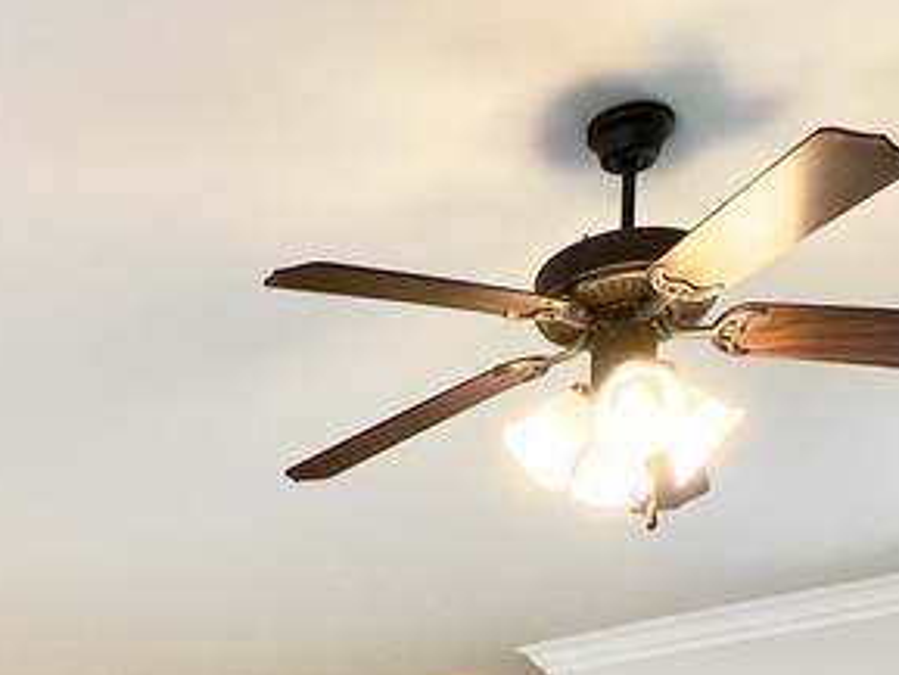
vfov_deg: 17.6
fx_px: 1611
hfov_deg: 30.4
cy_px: 1313
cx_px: 177
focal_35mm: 62
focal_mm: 2.22
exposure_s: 1/40
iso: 64
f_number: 2.2
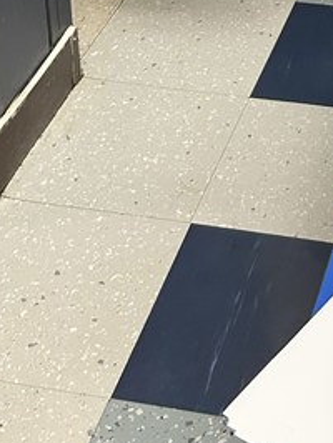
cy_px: -331
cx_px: 385
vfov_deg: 16.7
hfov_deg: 14.4
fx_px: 1281
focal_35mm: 100
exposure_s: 1/60
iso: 200
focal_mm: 5.7
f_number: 1.5
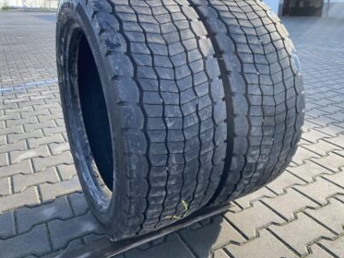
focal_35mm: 30
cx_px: 180
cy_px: 113
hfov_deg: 59.9
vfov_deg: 46.7
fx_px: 298
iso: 32
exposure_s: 1/269
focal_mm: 4.25
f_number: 1.8
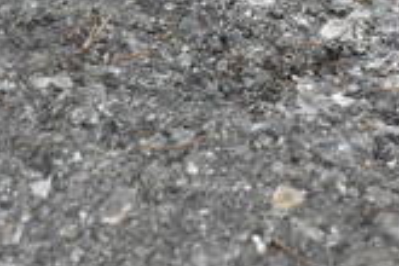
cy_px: 160
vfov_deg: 5.2
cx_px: 672
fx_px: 2948
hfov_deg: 7.6
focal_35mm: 266
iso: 6400
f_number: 8
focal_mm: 48
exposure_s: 1/250
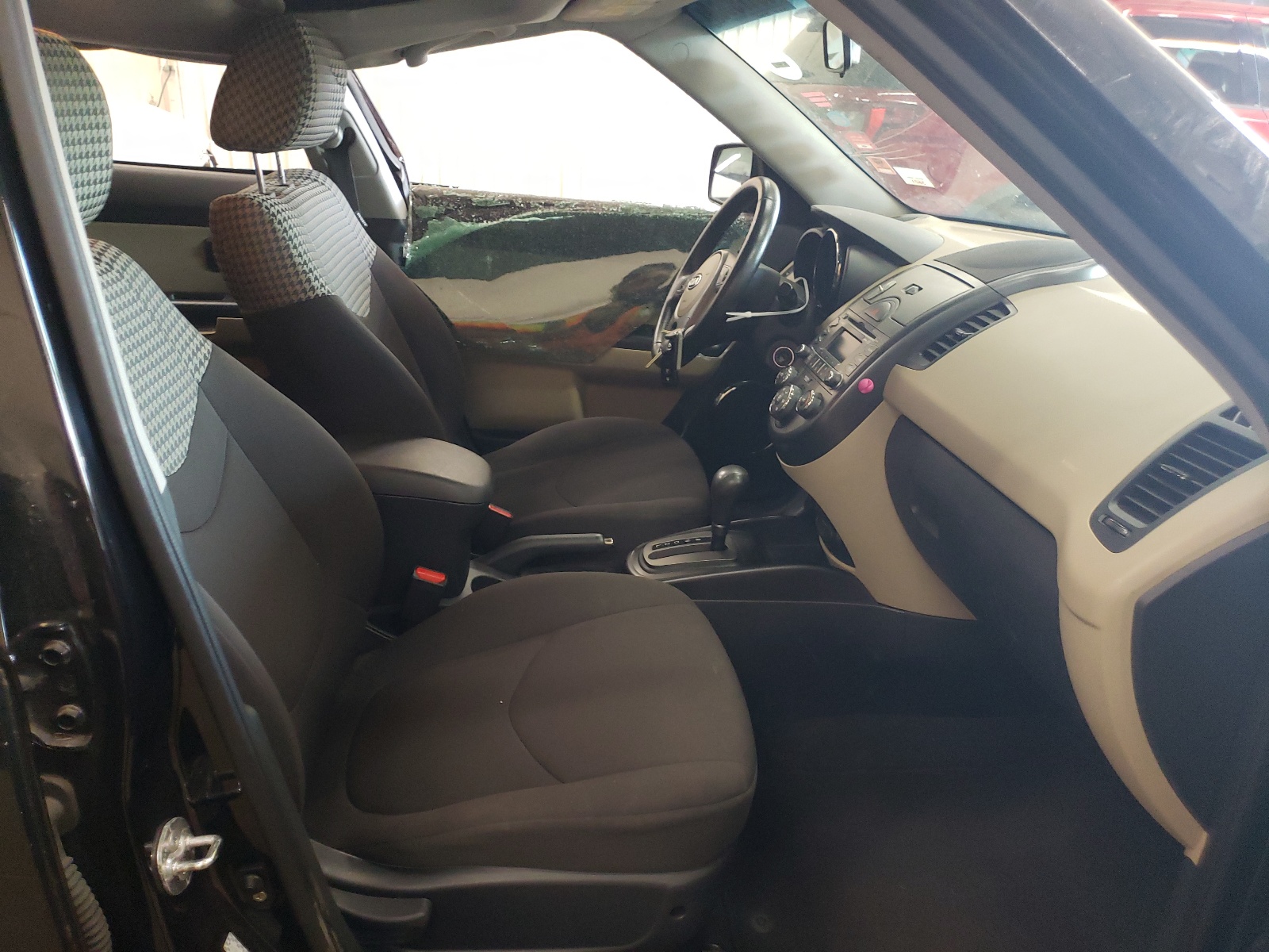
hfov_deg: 67.3
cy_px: 476
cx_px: 634
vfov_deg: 53.1
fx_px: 953
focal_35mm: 26
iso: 289
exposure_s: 1/40
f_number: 1.5
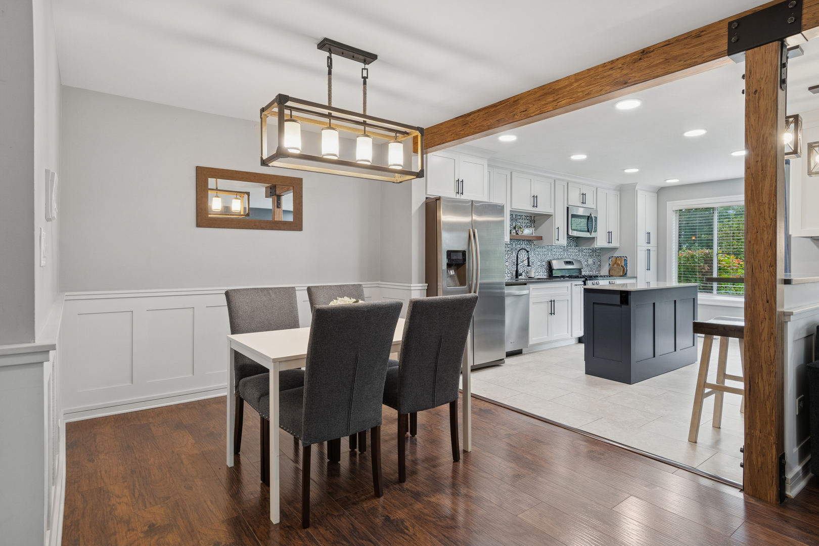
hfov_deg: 90.0
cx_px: 410
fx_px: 409
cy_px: 273
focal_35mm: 18
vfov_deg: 67.4
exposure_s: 1/4
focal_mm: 12
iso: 250
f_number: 8
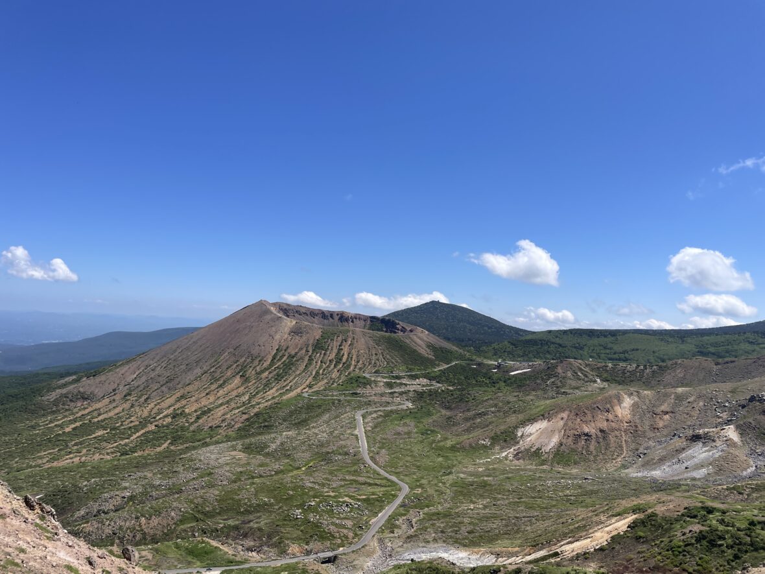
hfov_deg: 67.3
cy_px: 287
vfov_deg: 53.1
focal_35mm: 26
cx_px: 382
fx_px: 575
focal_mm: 4.2
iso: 32
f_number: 1.6
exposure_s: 1/4651
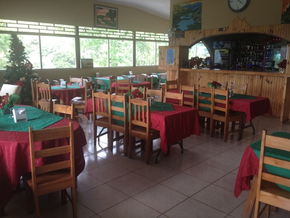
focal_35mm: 35
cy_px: 109
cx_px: 145
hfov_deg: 52.6
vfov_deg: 40.7
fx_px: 293
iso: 50
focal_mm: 4.28
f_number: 2.4
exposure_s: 1/60
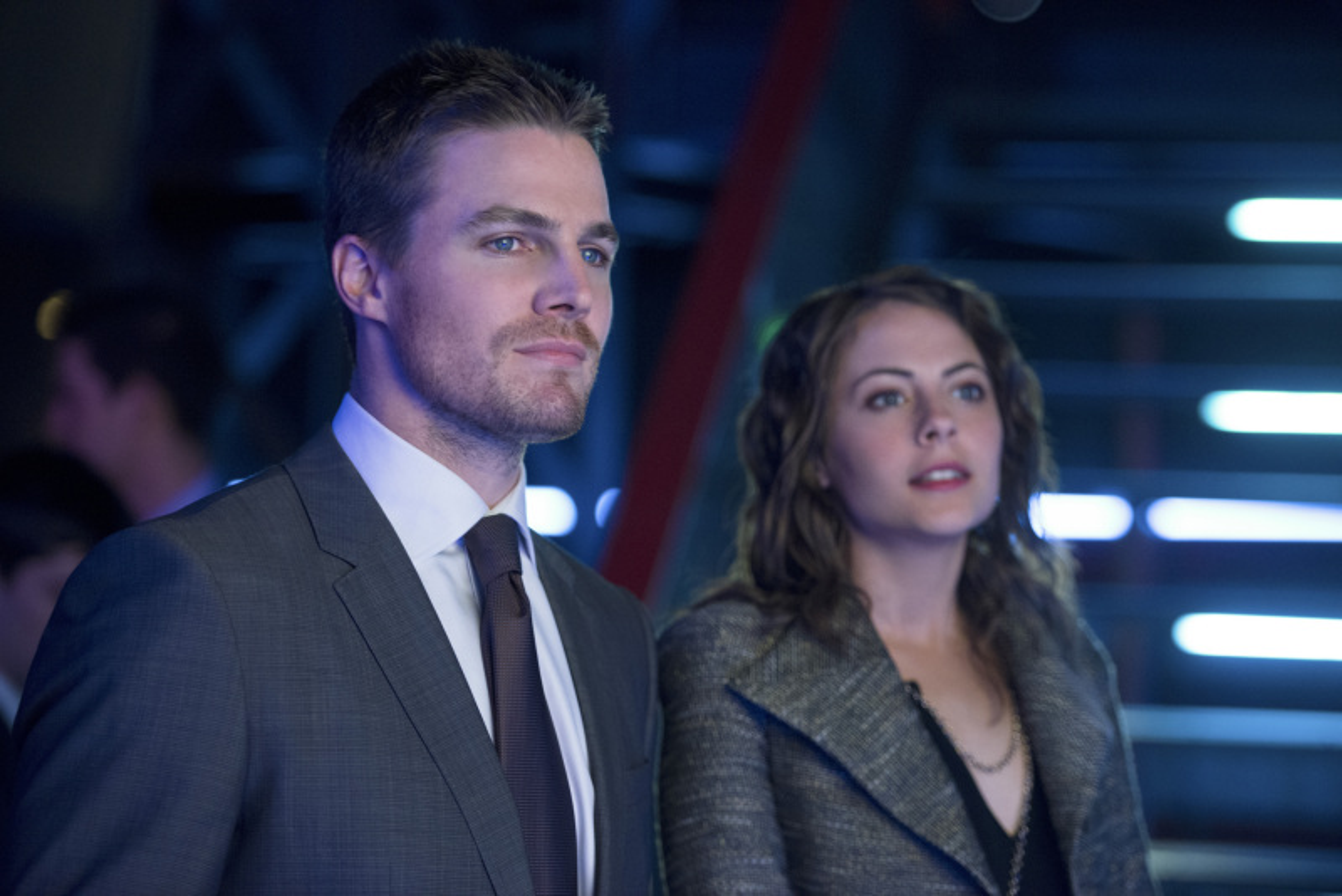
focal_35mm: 116
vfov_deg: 11.8
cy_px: 448
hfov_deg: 17.6
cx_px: 671
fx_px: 4326
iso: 2500
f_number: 2.8
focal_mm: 116
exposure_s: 1/80
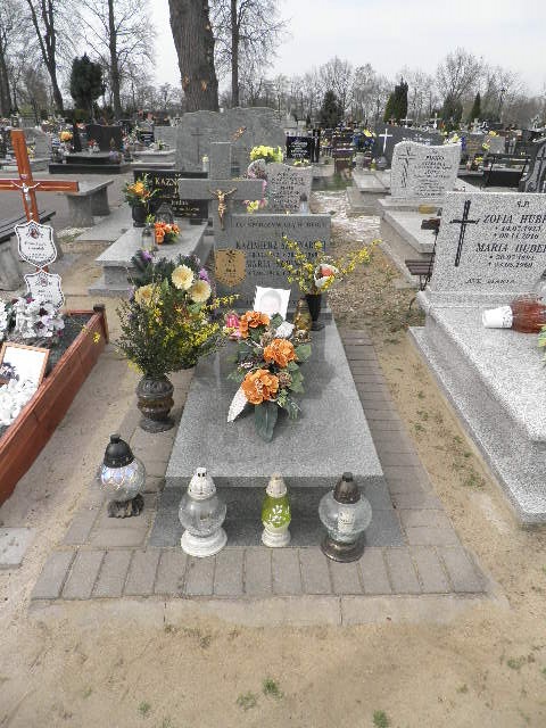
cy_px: 364
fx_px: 505
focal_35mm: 24
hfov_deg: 56.8
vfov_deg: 71.6
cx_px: 273
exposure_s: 1/80
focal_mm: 4.3
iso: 64
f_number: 8.3
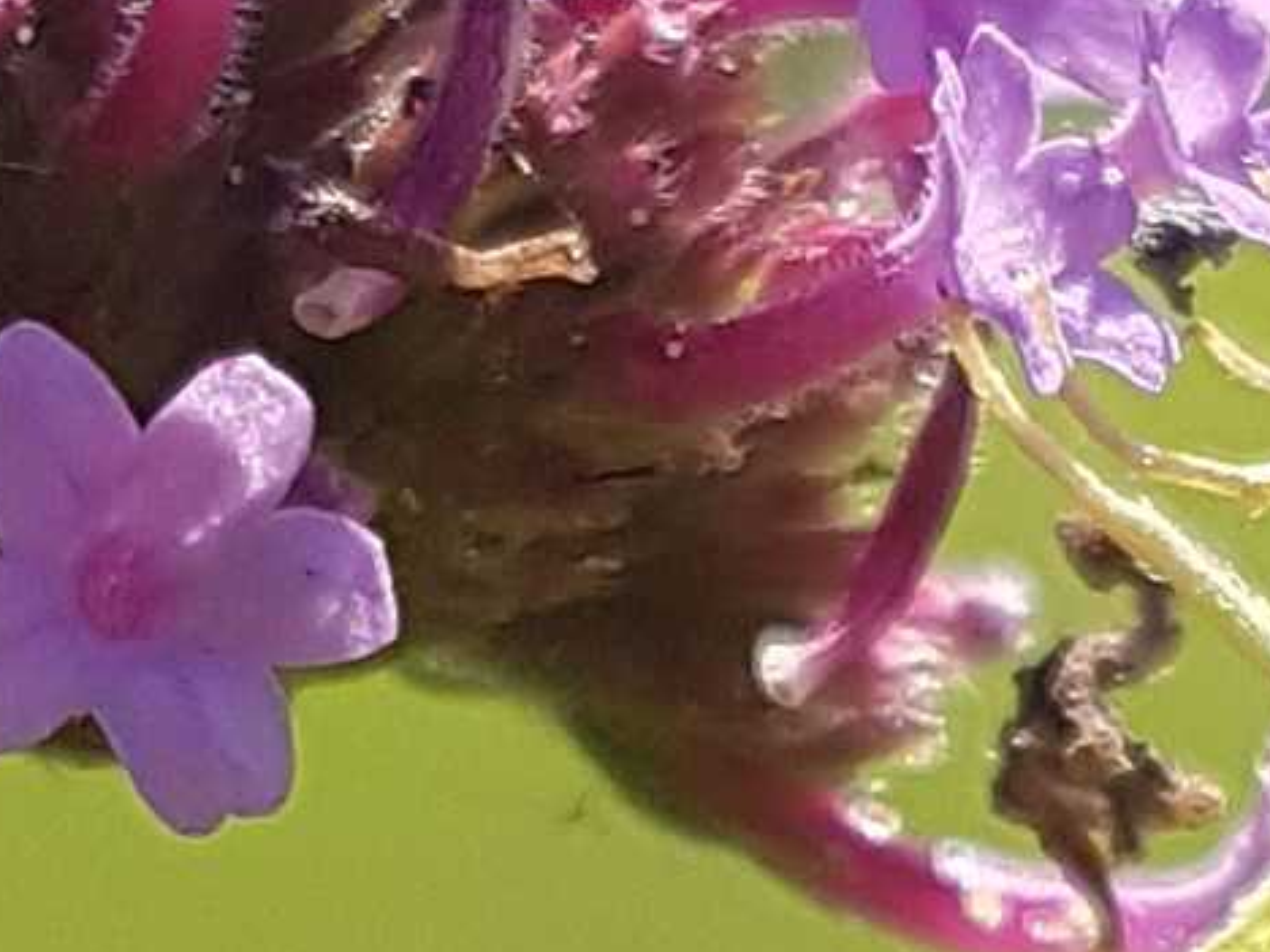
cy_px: 1131
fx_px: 6164
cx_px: 1366
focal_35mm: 168
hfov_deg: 11.6
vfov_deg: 8.7
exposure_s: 1/1596
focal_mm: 4.2
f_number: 1.7
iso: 50
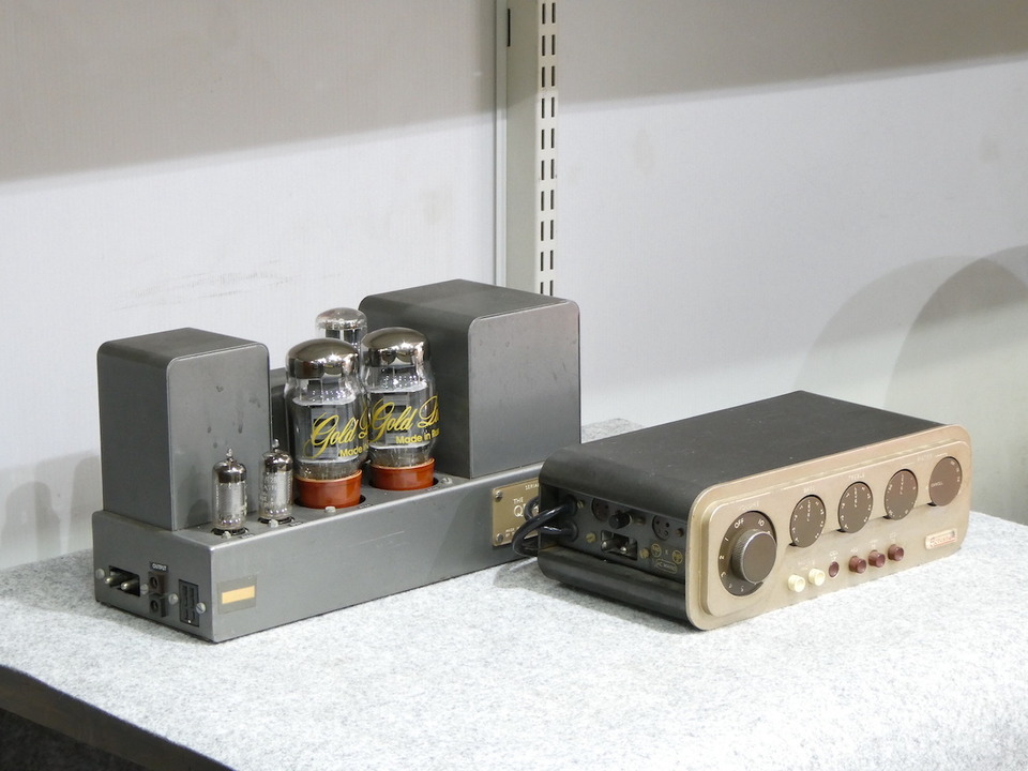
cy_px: 386
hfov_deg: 21.8
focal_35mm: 90
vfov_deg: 16.4
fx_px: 2673
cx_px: 514
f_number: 5.3
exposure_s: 1/6
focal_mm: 16.1
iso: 400
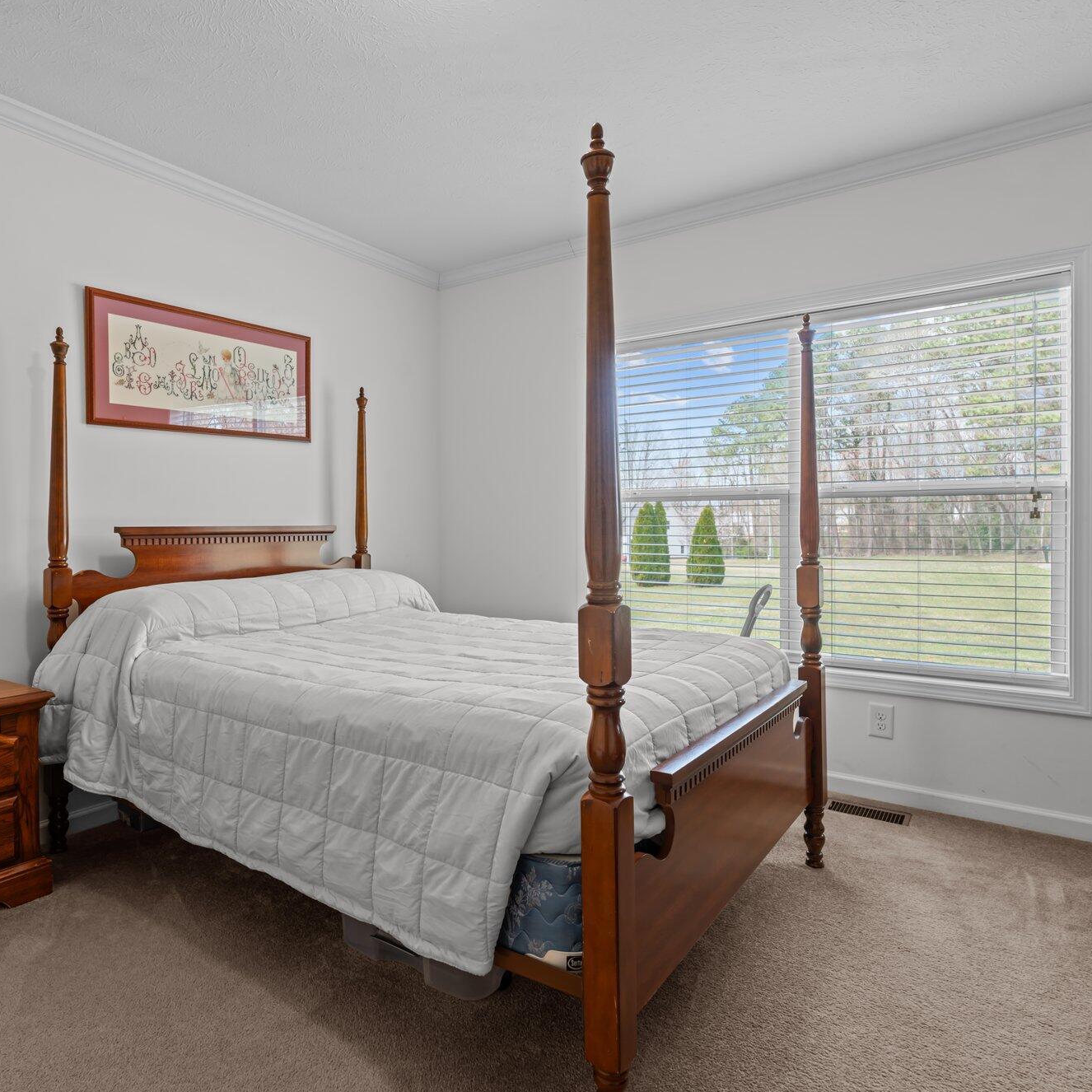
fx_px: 749
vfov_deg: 72.1
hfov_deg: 71.8
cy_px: 539
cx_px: 476
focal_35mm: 21
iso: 250
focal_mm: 16
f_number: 8
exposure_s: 1/4
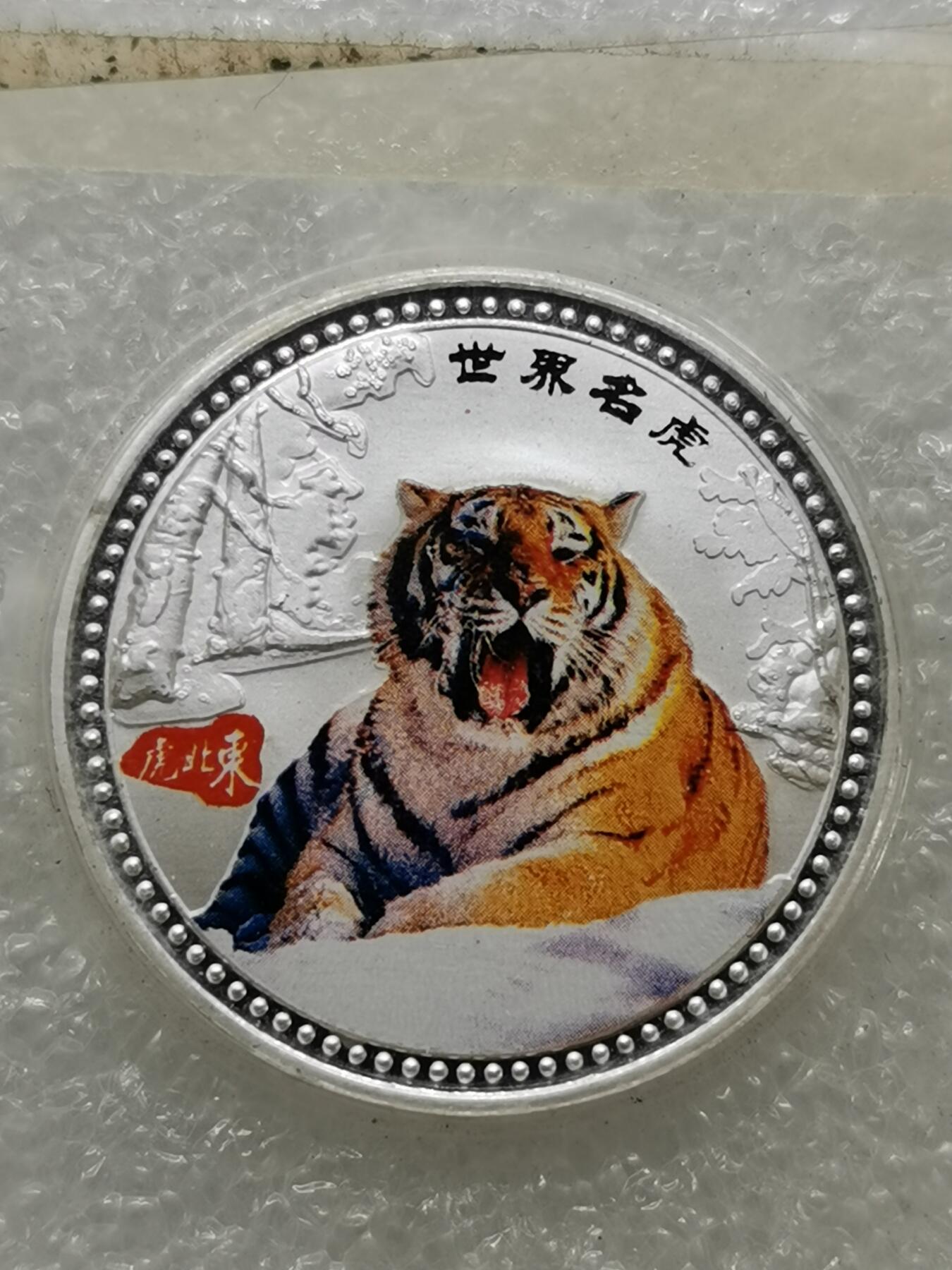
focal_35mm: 82
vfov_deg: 23.8
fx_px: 3007
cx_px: 476
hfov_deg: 18.0
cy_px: 635
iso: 50
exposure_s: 1/145
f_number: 1.6
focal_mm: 5.56
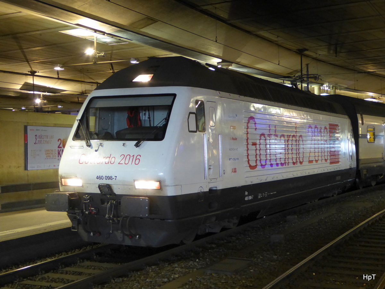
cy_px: 144
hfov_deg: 35.5
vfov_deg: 27.0
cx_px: 192
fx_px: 601
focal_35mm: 54
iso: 400
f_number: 4.1
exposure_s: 1/5
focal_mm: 9.6
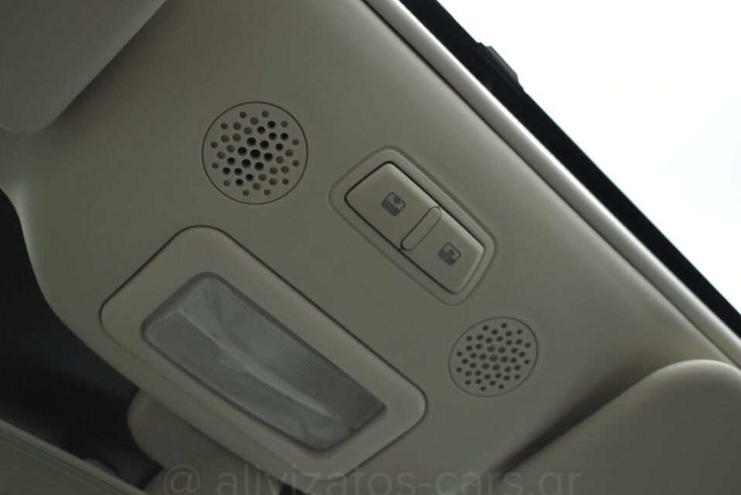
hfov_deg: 41.1
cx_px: 371
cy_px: 257
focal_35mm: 48
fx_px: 988
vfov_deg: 28.1
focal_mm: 30
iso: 1600
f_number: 4.2
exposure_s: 1/200
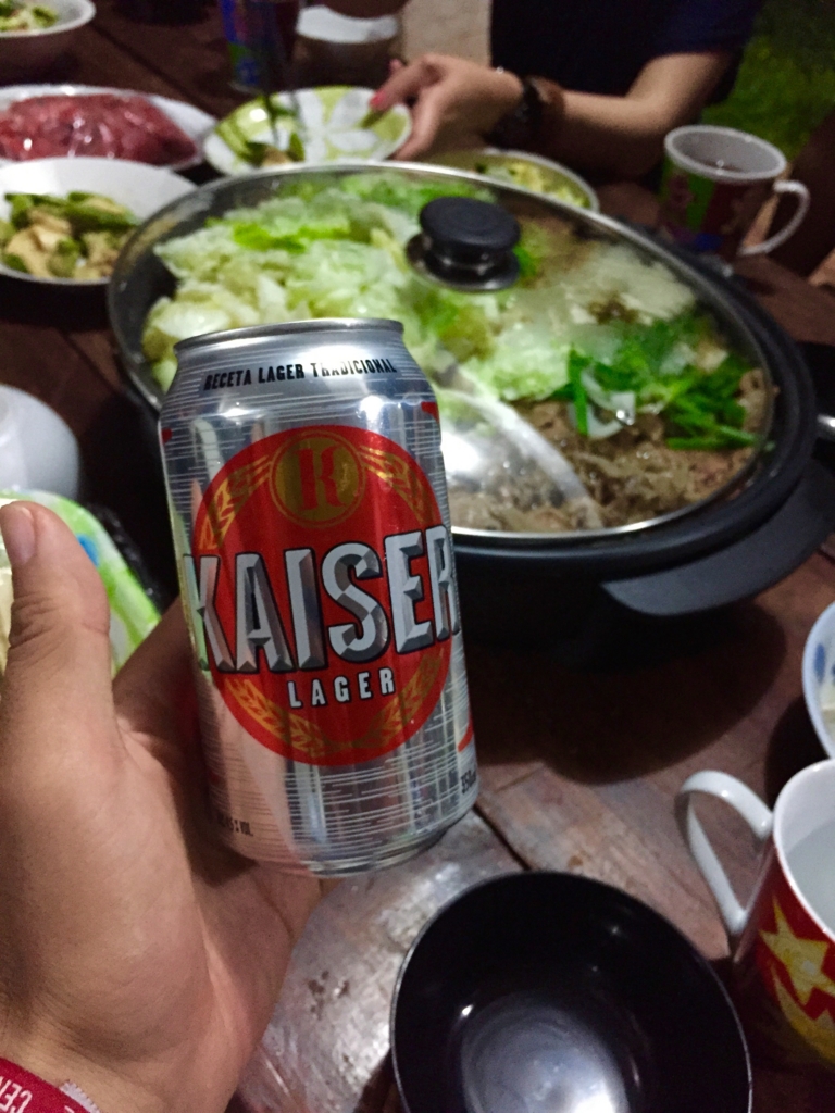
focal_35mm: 29
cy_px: 556
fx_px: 933
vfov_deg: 61.7
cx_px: 418
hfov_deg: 48.2
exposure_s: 1/15
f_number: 2.2
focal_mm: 4.15
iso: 400
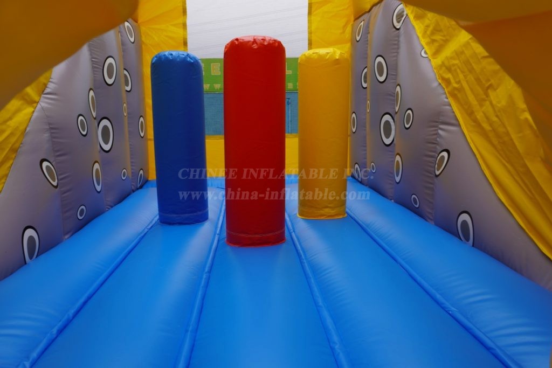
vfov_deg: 53.1
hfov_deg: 73.7
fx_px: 368
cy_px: 184
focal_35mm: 24
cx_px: 276
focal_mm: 16
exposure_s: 1/100
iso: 100
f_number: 7.1
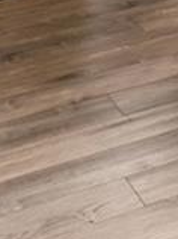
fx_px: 1106
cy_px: -390
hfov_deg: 7.0
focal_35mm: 161
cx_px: 710
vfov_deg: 10.2
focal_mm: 16.5
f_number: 8
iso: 160
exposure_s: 1/13
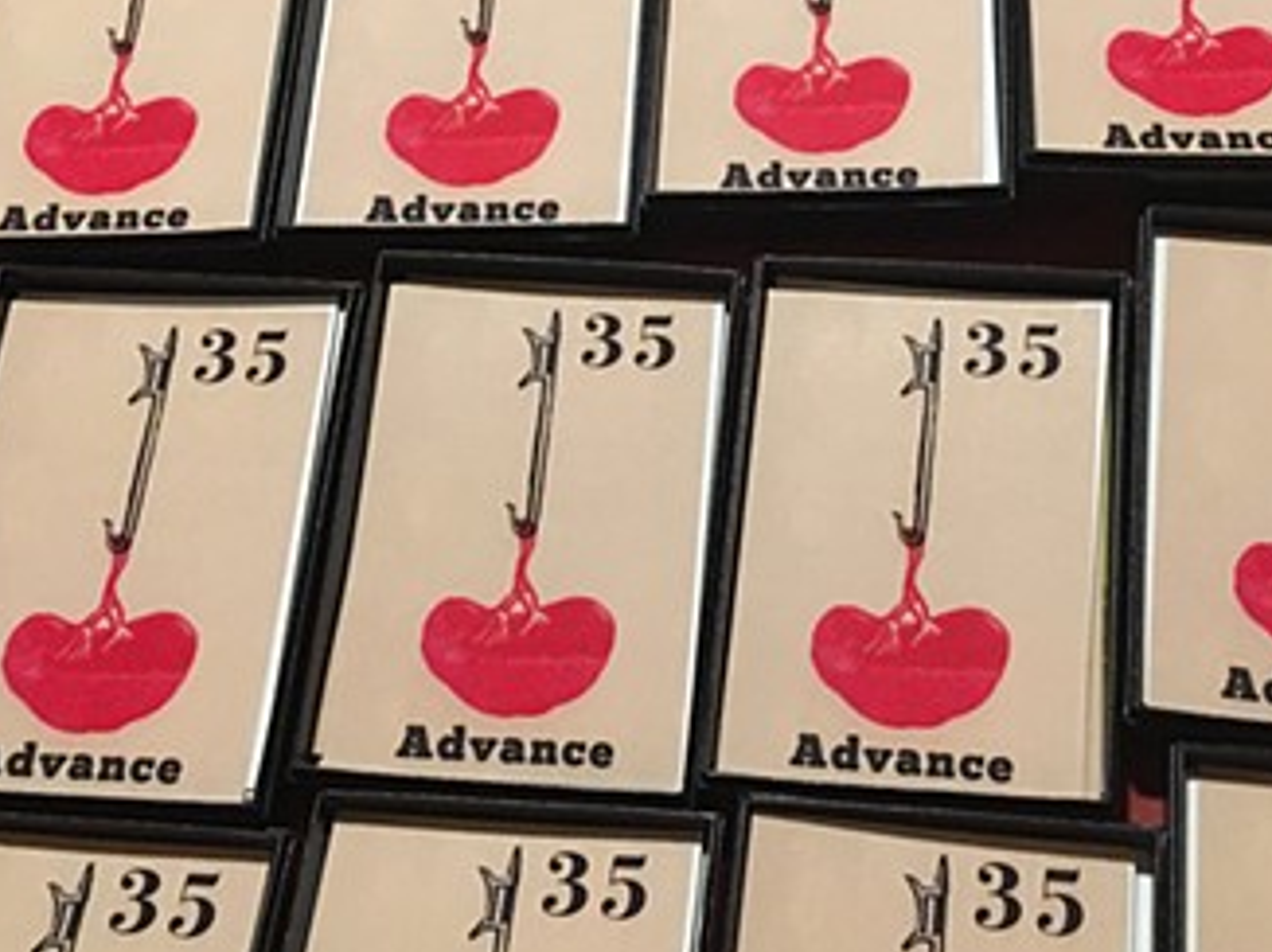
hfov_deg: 33.7
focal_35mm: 57
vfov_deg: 25.5
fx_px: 2093
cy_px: 355
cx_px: 765
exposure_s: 1/15
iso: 320
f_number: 2.2
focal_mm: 4.2
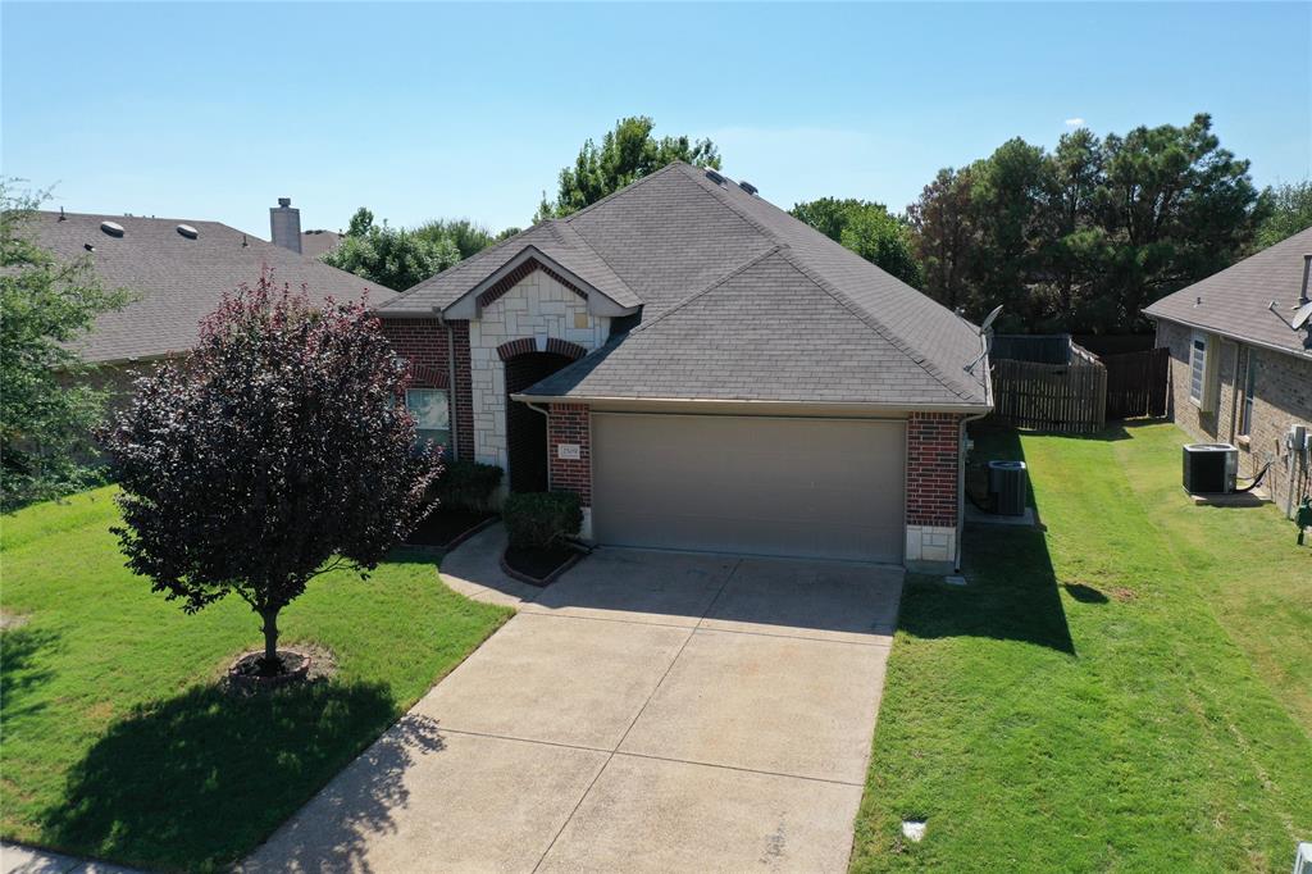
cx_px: 656
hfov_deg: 65.5
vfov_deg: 46.4
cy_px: 437
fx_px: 1020
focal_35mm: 28
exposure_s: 1/500
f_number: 5.6
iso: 100
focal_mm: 10.26
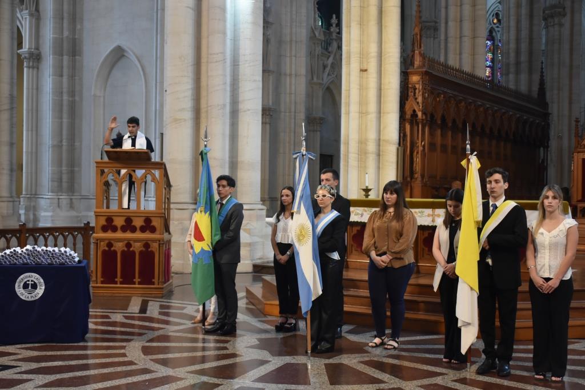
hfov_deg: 41.1
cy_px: 195
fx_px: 780
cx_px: 292
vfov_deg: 28.1
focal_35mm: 48
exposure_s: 1/30
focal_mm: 32
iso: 1250
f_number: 4
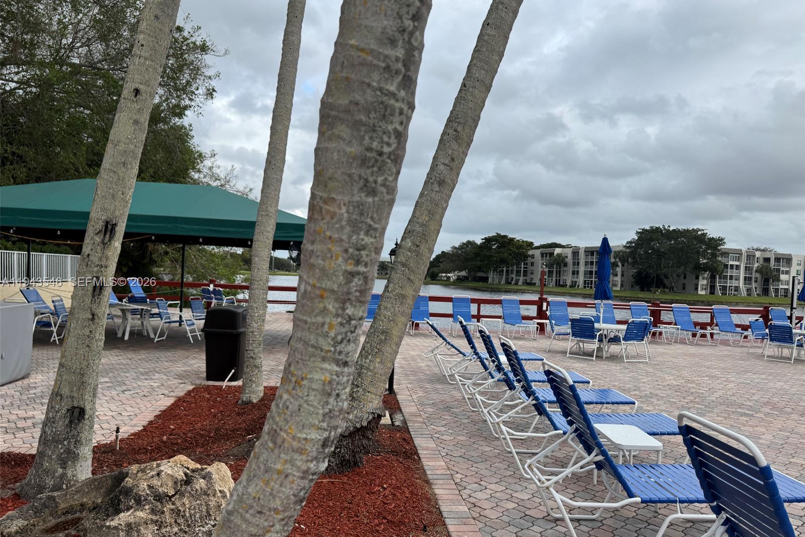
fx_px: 559
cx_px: 402
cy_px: 283
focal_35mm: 25
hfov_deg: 71.5
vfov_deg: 51.3
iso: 80
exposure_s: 1/1923
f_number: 1.78
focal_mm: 6.76
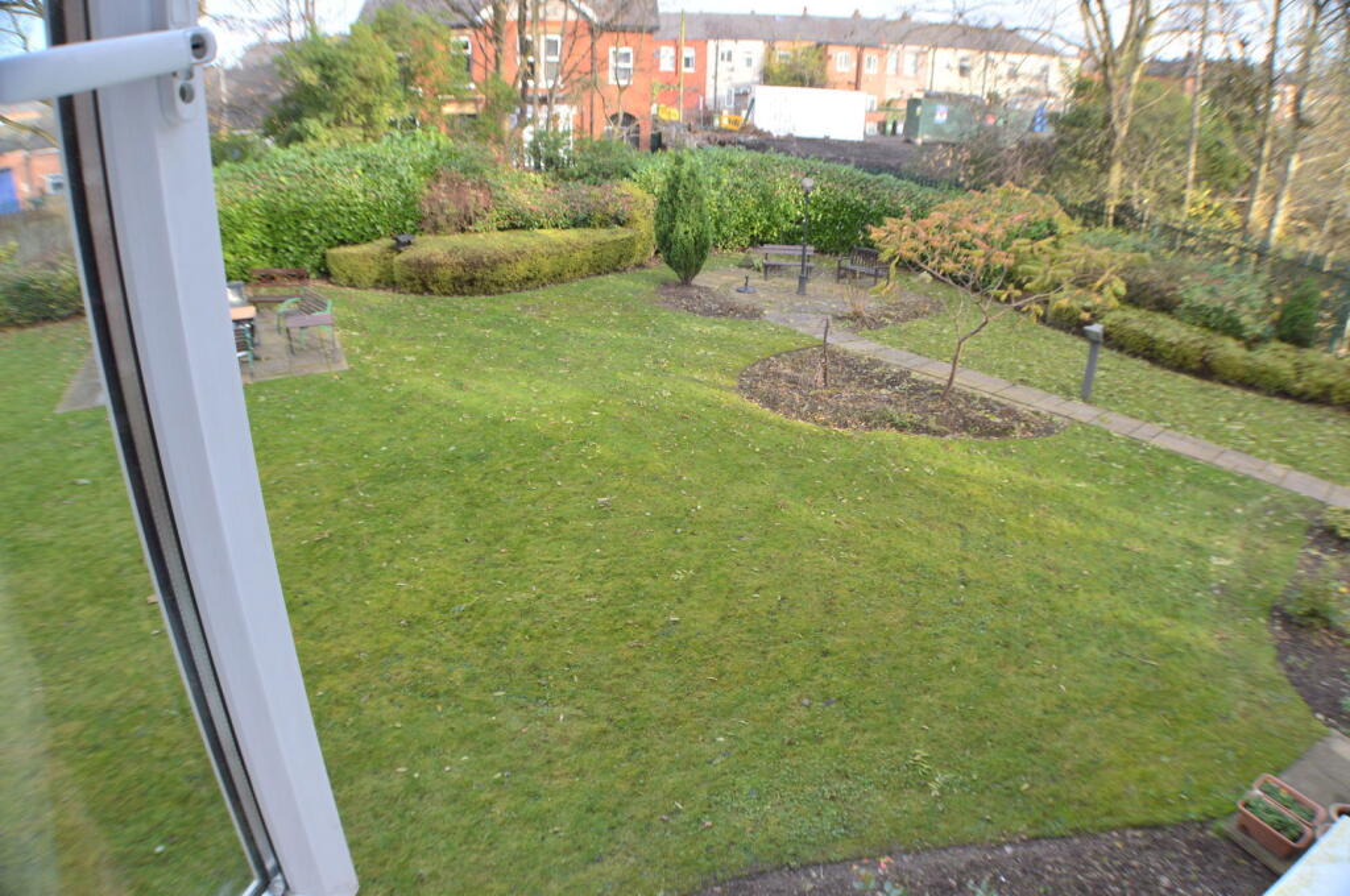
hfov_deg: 64.6
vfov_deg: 45.6
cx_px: 675
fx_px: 1067
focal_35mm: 28
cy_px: 448
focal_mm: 19
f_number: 5.6
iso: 200
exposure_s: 1/125
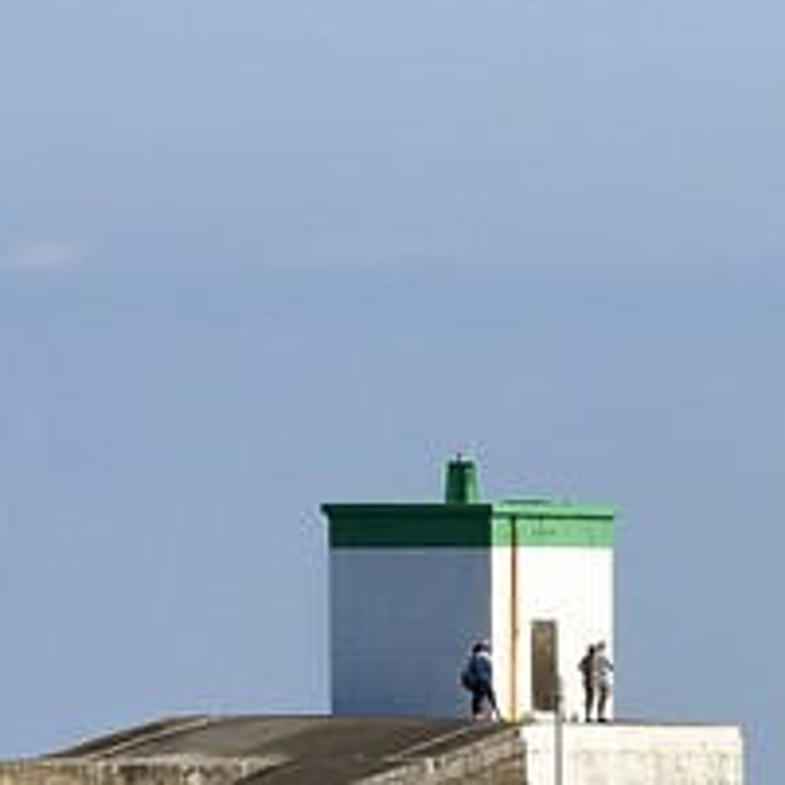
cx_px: 2675
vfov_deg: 1.4
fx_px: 32071
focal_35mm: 1250
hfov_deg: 1.4
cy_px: 1519
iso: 200
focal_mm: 185
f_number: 11
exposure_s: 1/400
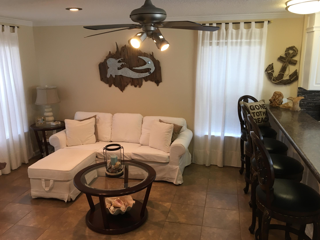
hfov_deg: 60.0
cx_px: 161
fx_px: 277
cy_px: 117
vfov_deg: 46.8
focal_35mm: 30
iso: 50
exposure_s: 1/30
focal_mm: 4.15
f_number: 2.2
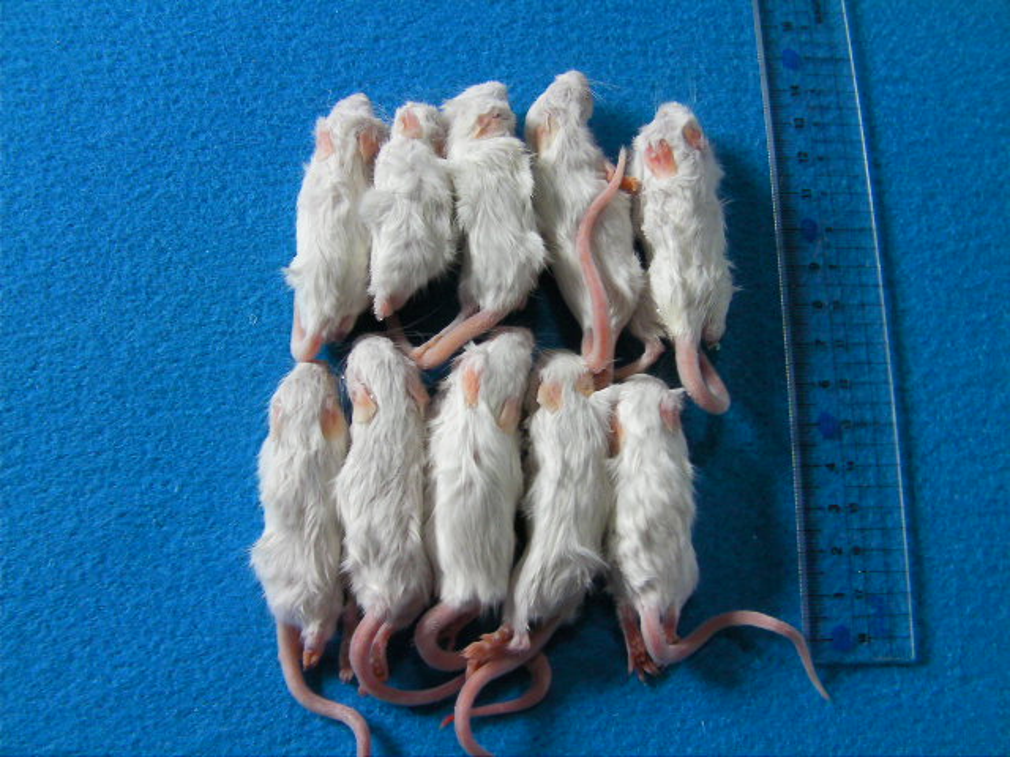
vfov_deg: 37.7
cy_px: 378
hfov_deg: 49.0
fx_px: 1109
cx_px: 505
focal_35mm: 38
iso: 107
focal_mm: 6.8
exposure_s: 1/30
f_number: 3.5
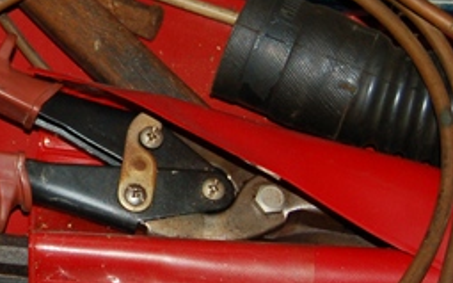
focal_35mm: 162
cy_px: 12
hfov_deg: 12.6
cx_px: -115
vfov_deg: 8.1
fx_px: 1999
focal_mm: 30
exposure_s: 1/60
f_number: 4.2
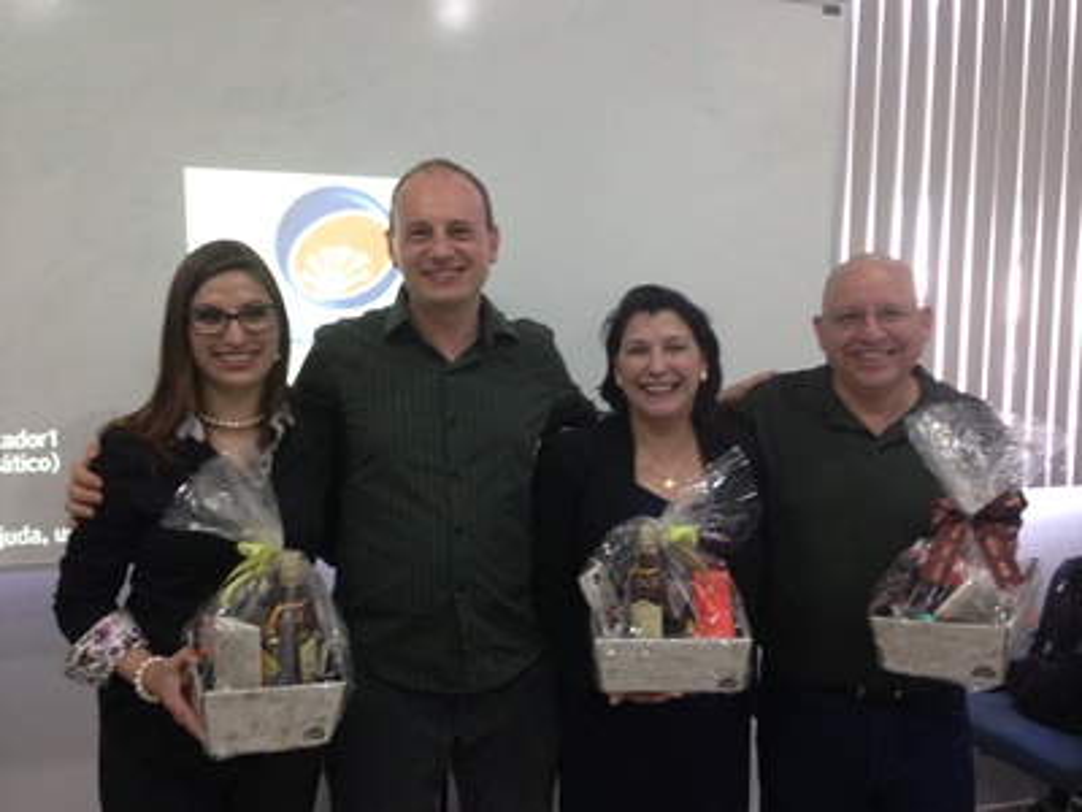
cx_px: 541
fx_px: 1031
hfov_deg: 55.4
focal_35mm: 33
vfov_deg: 42.9
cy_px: 406
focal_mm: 4.12
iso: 250
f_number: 2.4
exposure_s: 1/20
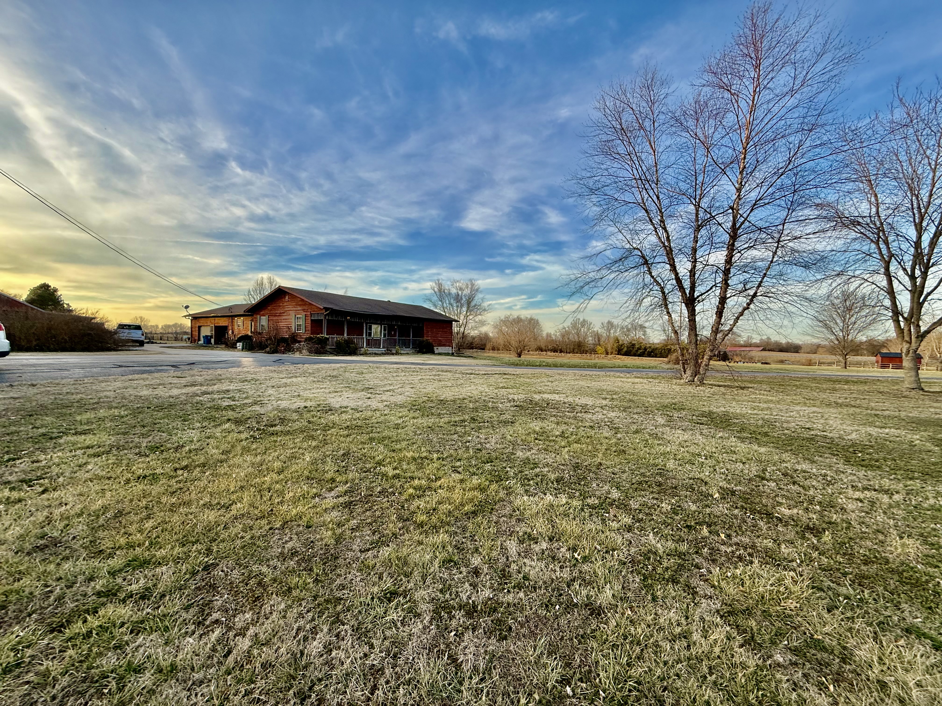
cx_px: 471
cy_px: 353
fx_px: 381
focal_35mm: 14
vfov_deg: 85.7
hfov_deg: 102.1
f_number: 2.2
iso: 50
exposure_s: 1/465
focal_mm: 2.22
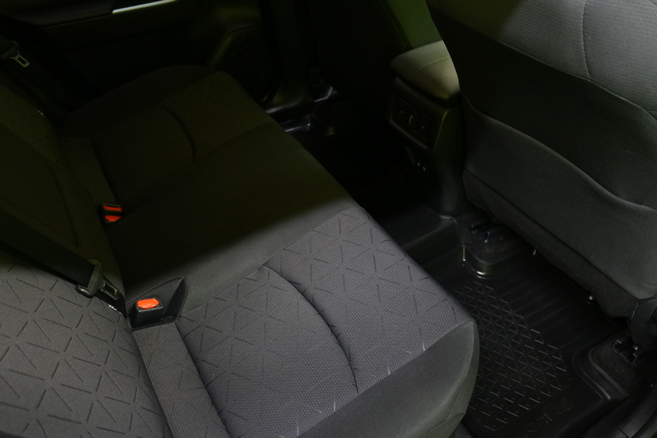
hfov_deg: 60.3
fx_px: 566
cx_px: 328
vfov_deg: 42.3
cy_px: 219
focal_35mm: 31
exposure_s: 1/15
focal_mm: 31
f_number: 5
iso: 2500
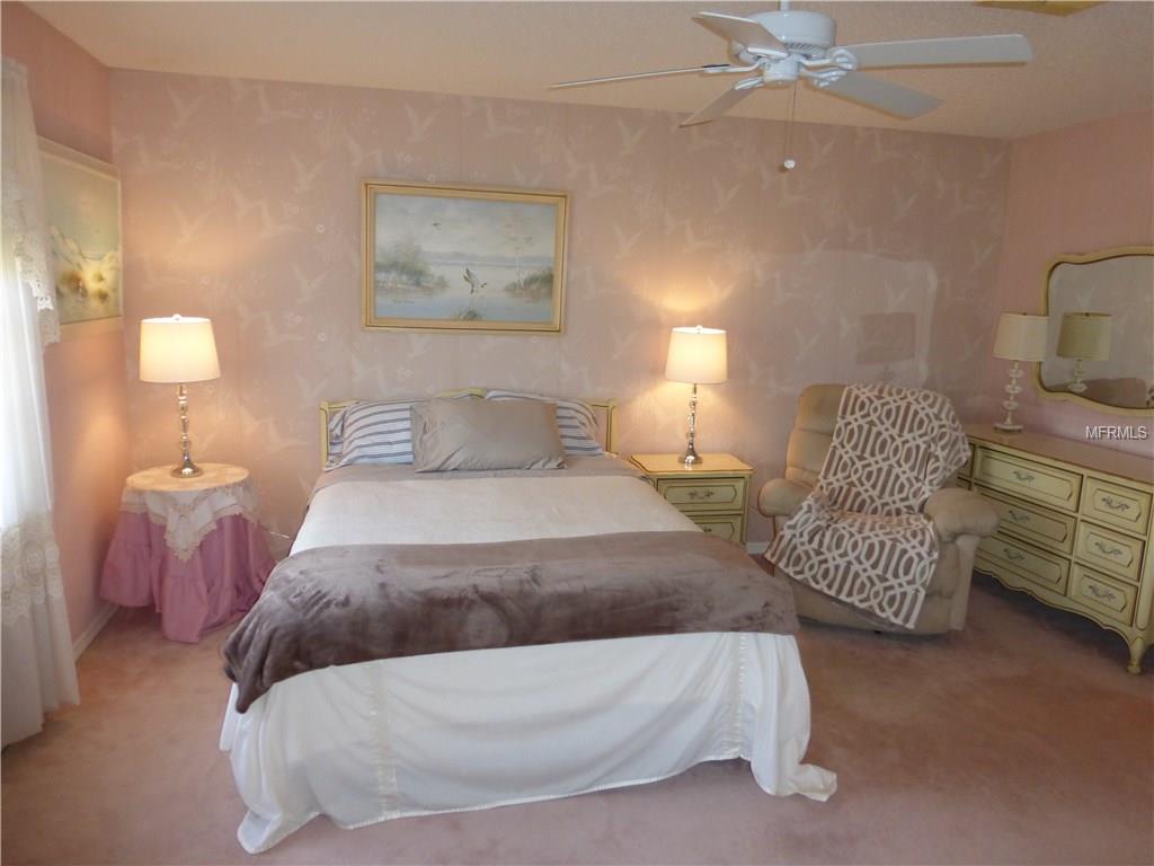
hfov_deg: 71.6
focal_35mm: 24
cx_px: 577
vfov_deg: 56.8
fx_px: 800
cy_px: 433
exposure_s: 1/60
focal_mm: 4.3
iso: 320
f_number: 3.3
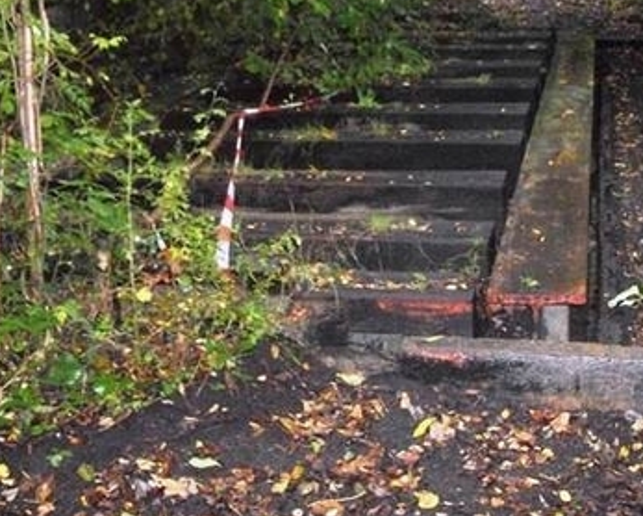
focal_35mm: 54
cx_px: 393
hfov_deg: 34.6
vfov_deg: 27.8
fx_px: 1028
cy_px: 139
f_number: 2.9
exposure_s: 1/125
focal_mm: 5.7
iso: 640
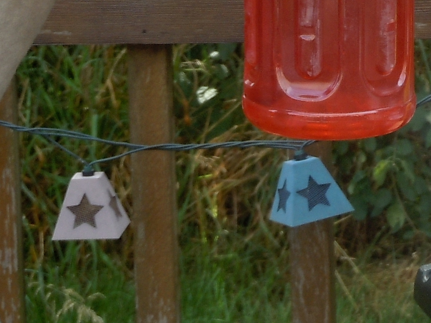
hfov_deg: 6.5
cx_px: 621
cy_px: 52
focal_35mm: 299
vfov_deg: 5.0
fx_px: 3723
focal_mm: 15.6
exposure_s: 1/80
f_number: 5.3
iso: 100
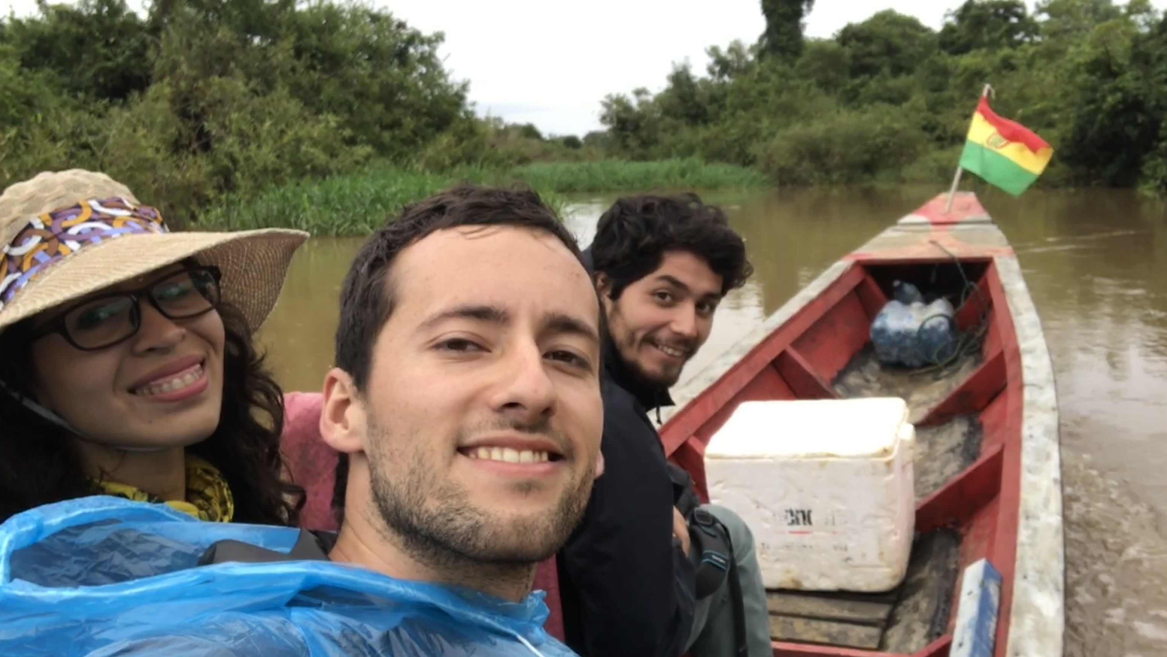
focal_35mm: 35
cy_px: 350
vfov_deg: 33.7
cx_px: 584
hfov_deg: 56.6
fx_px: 1083
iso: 25
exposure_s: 1/197
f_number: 2.2
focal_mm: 2.87
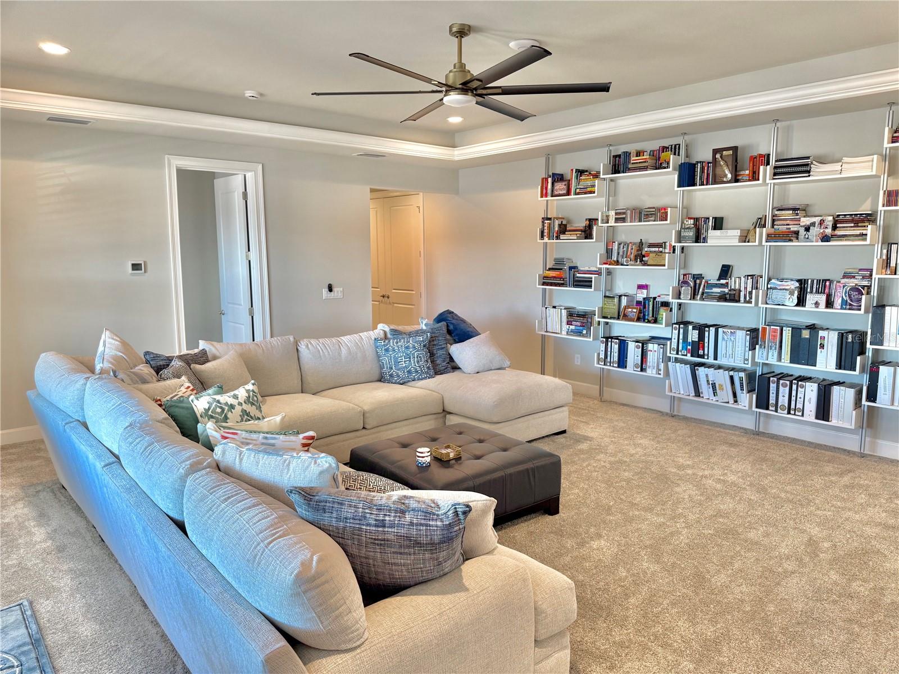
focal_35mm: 24
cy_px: 337
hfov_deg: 71.6
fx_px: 623
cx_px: 450
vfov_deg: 56.8
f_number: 1.78
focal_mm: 6.76
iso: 125
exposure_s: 1/60
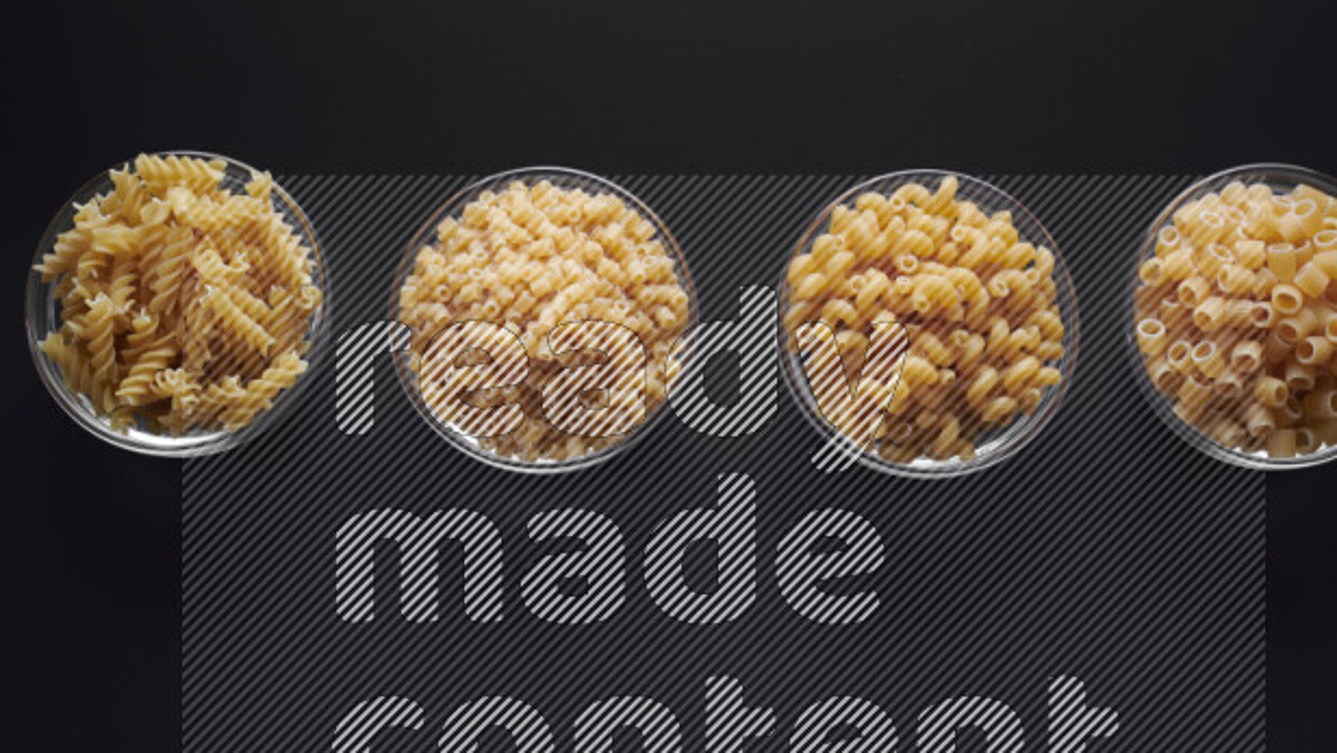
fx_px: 2412
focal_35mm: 68
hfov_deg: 31.0
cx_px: 723
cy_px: 549
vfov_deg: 17.7
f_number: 8
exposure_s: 1/100
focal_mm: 50
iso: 100
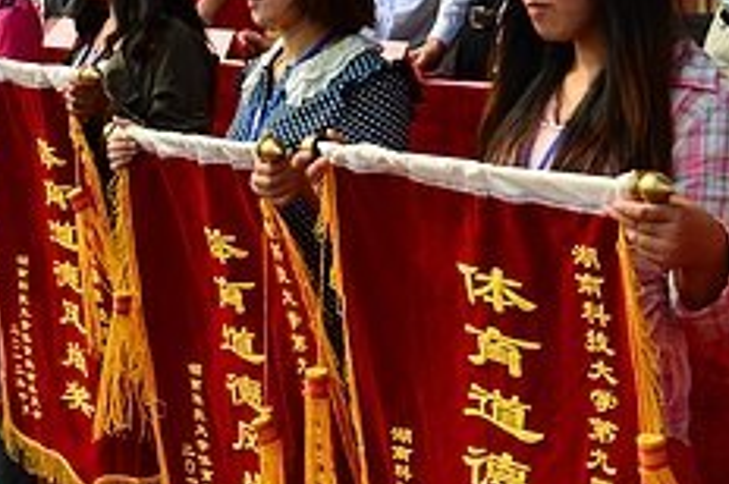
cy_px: 90
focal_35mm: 93
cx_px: 141
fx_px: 1881
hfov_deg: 21.7
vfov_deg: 14.6
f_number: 6.3
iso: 200
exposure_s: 1/800
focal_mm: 24
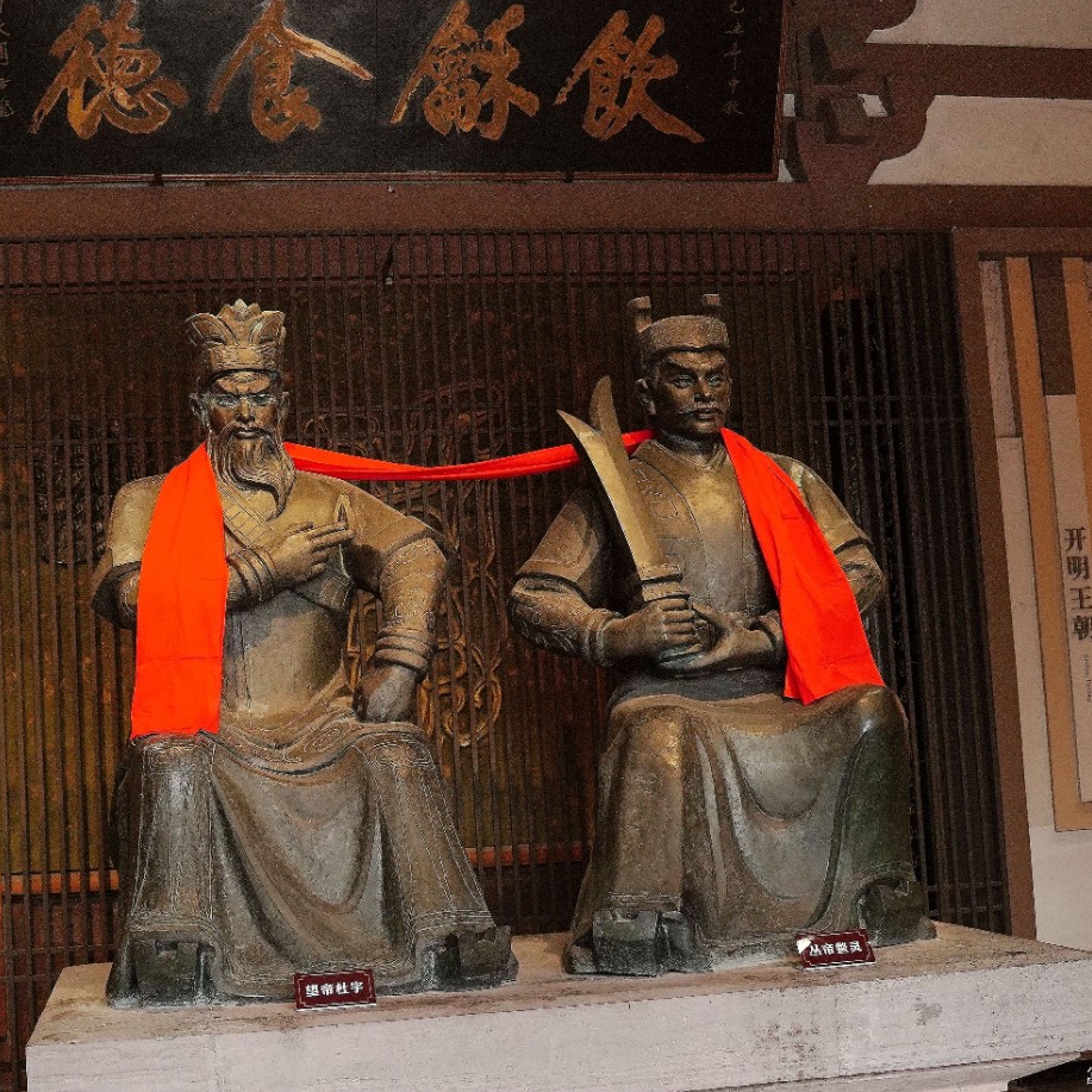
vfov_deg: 35.4
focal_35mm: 48
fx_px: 1713
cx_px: 428
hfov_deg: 35.2
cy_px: 538
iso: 400
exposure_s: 1/800
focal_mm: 25
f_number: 2.8
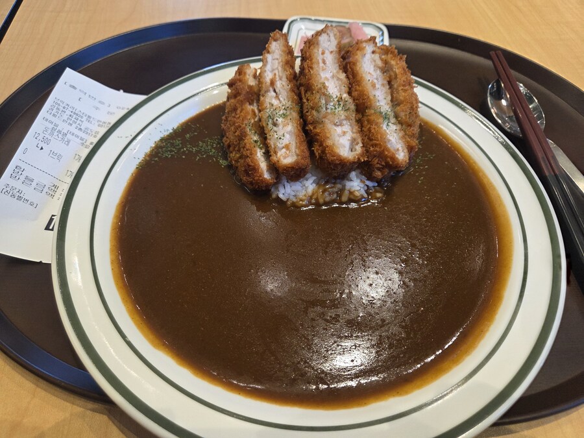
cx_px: 292
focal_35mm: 23
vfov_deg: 58.9
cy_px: 219
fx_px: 388
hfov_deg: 73.9
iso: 250
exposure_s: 1/120
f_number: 1.8
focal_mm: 5.4
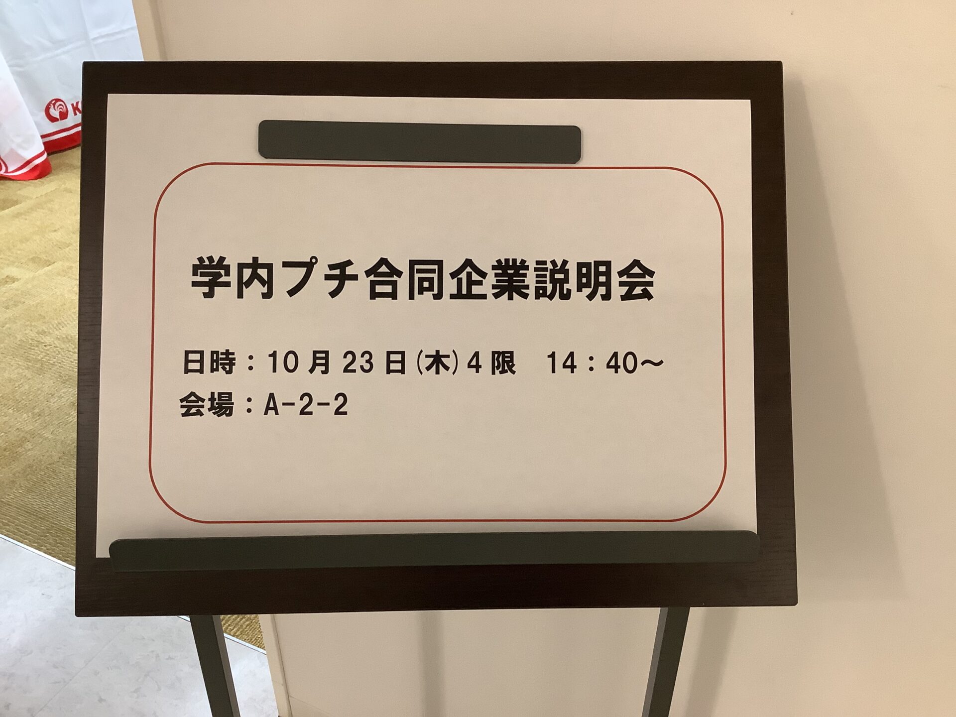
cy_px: 358
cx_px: 478
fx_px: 856
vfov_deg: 45.4
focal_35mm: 31
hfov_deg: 58.4
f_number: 2.4
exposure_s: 1/60
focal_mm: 3.3
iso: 200
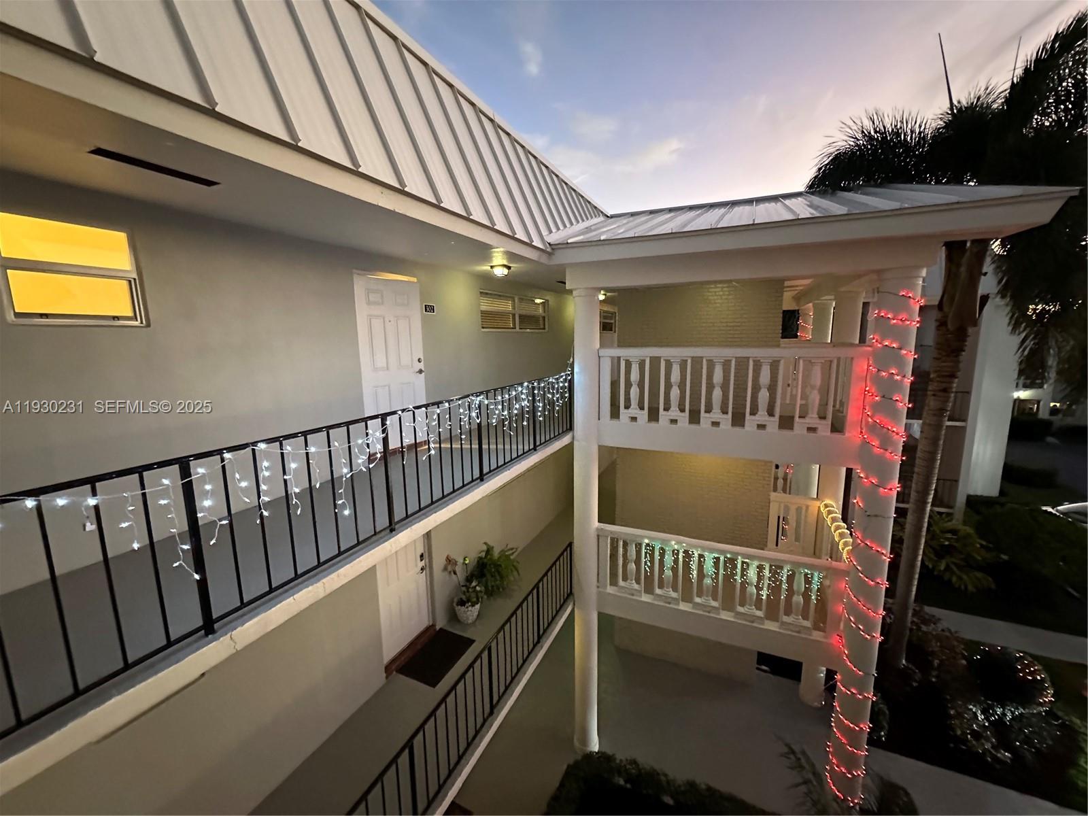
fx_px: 440
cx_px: 544
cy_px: 408
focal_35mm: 14
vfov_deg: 85.7
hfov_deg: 102.1
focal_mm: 2.22
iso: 1000
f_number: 2.2
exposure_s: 1/40
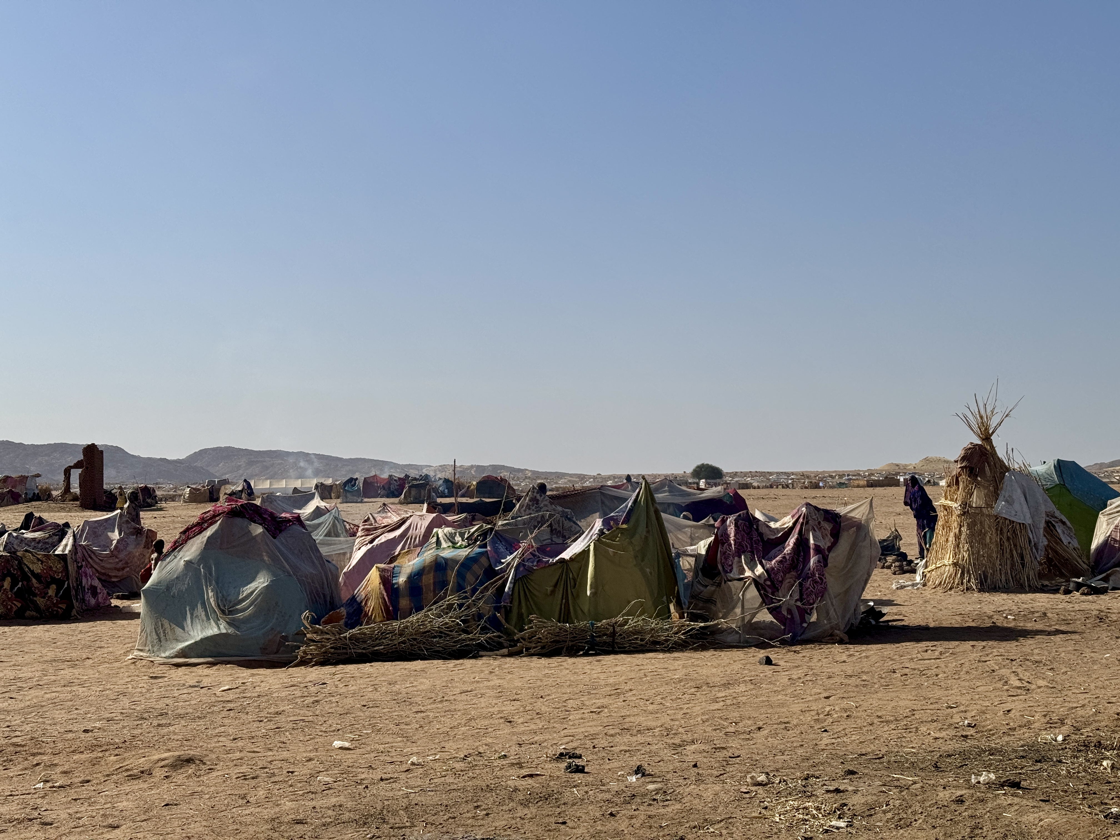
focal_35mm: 48
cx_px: 560
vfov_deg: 30.3
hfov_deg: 39.7
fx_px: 1553
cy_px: 420
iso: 64
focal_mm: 6.76
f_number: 1.78
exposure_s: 1/10526
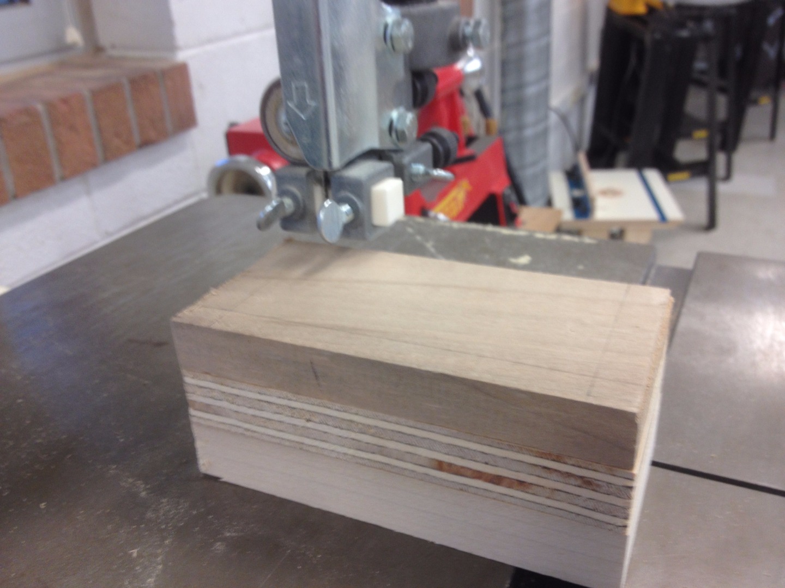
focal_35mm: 35
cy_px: 294
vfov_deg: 40.7
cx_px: 392
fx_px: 794
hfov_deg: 52.6
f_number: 2.4
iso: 50
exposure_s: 1/20
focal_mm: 4.28
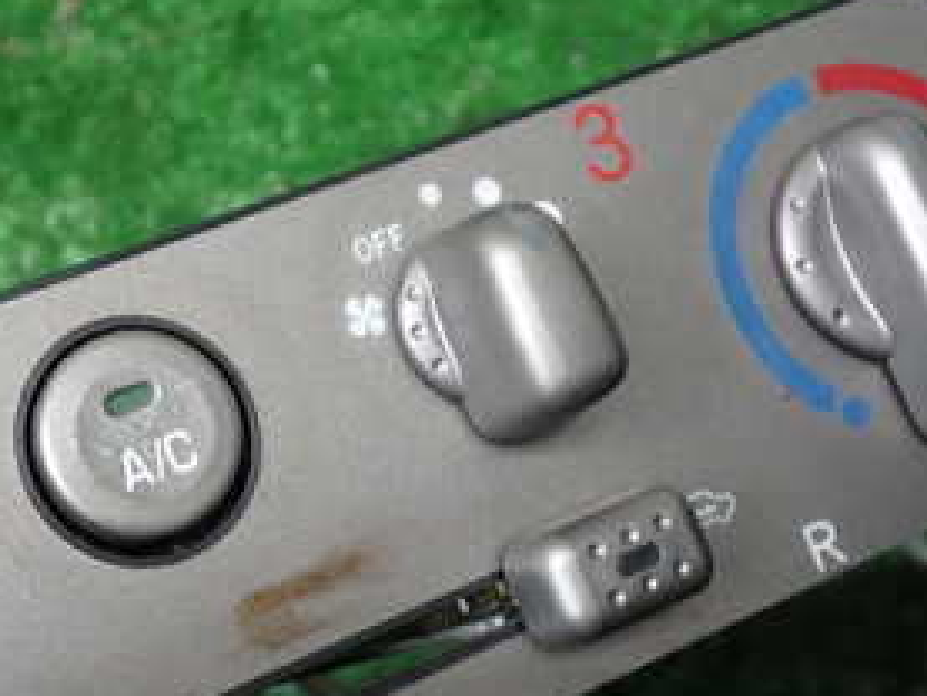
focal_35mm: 65
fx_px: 1741
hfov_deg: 29.2
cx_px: 187
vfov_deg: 22.5
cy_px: 442
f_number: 2.3
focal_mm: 5.4
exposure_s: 1/60
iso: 160
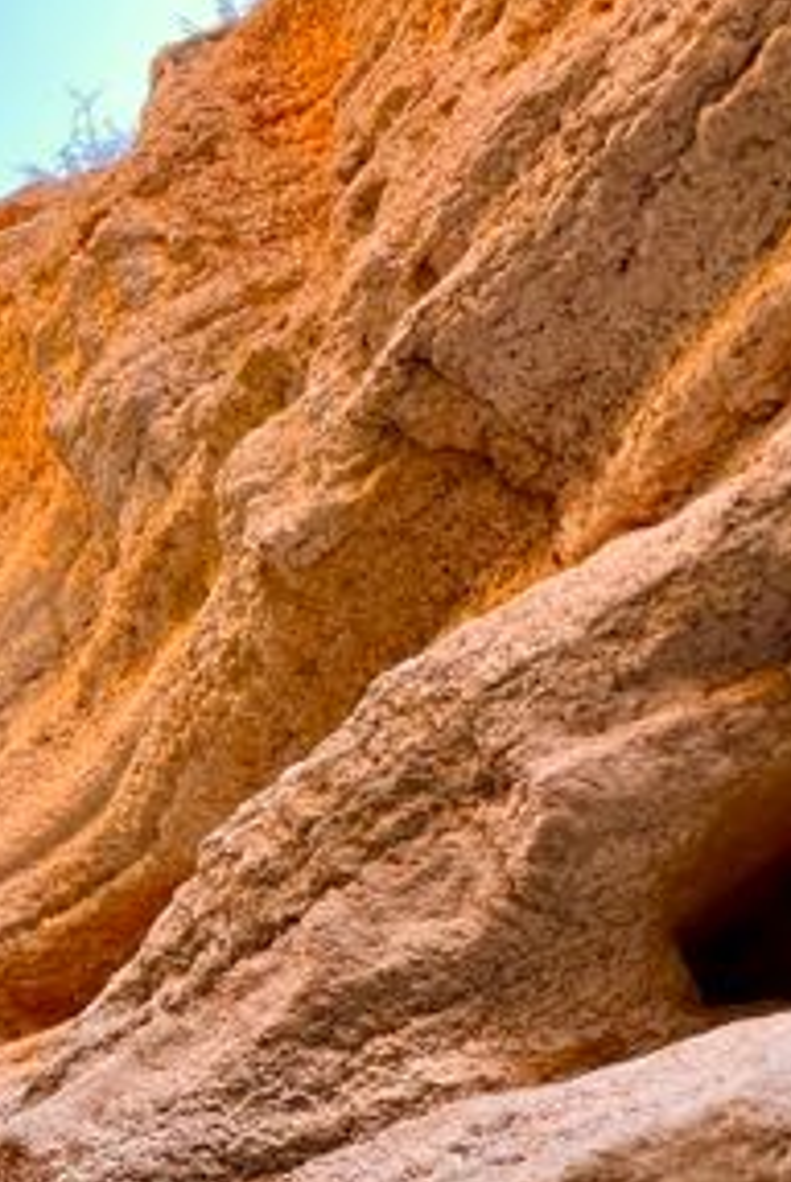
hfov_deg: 30.3
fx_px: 1315
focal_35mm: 40
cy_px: 828
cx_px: -58
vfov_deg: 47.3
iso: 32
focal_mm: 1.57
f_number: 1.8
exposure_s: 1/99
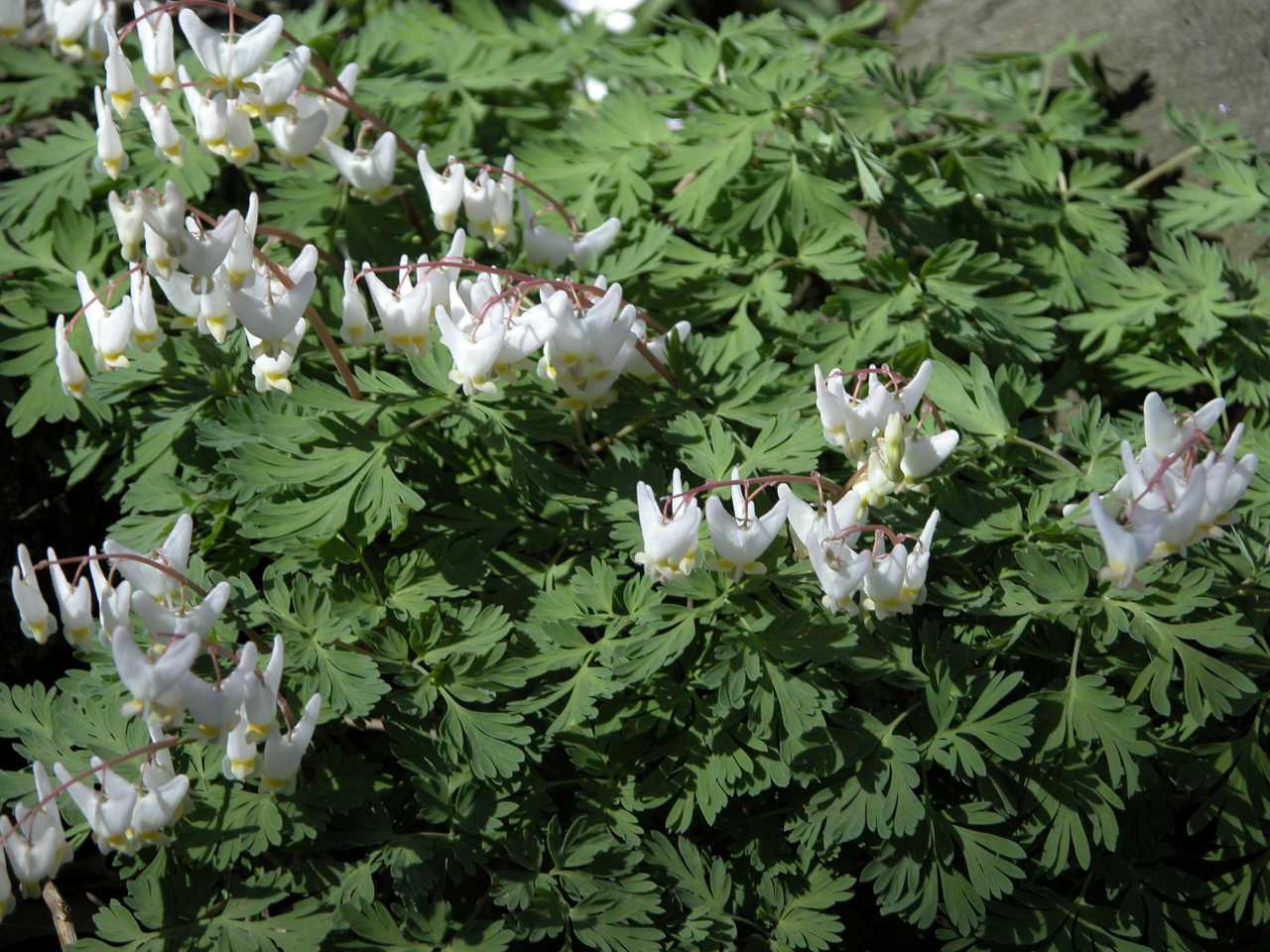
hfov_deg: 11.2
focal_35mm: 176
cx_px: 635
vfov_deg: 8.4
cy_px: 476
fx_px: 6457
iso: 100
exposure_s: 1/494
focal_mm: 44.7
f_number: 4
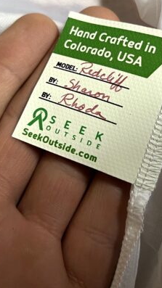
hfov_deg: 23.9
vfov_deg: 40.9
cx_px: 94
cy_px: 102
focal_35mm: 50
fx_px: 382
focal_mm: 5.7
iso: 200
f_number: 1.5
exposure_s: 1/60
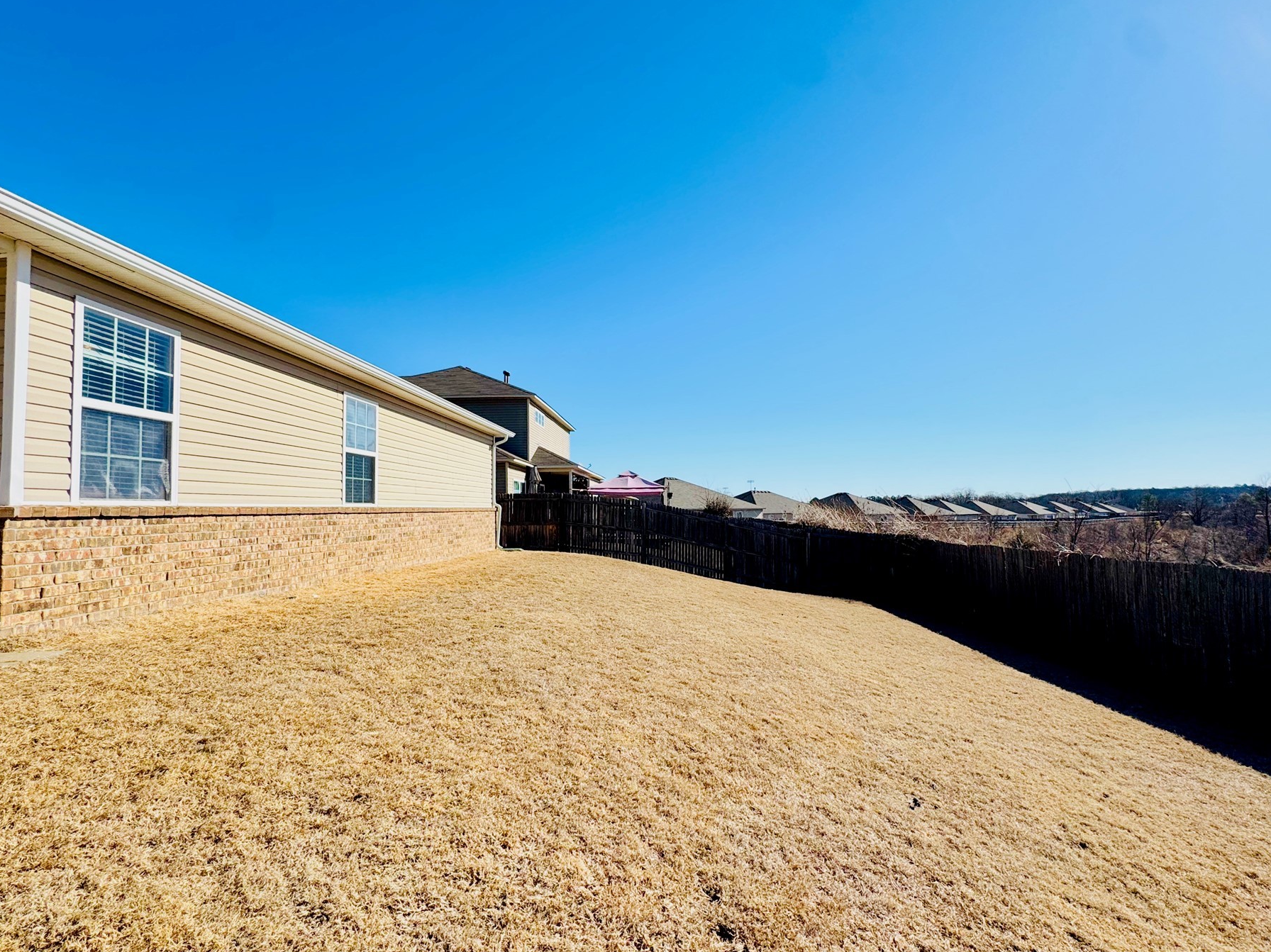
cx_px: 640
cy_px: 483
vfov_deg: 81.7
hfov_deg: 98.2
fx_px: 551
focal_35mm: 15
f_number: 2.2
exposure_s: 1/2985
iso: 50
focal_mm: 2.22
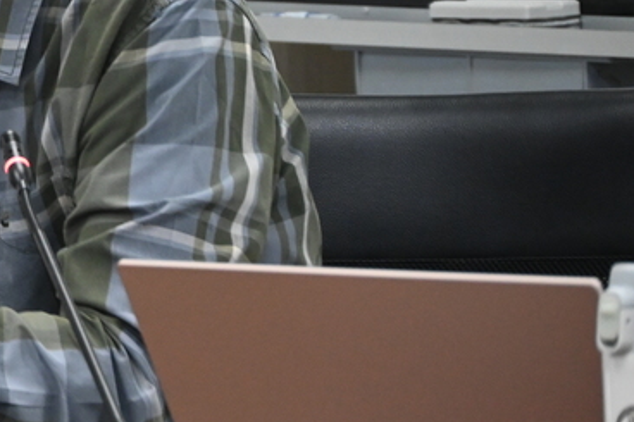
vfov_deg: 2.6
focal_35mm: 538
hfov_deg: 3.8
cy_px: 165
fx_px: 9470
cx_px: -370
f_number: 6
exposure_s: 1/125
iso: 1800
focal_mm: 110
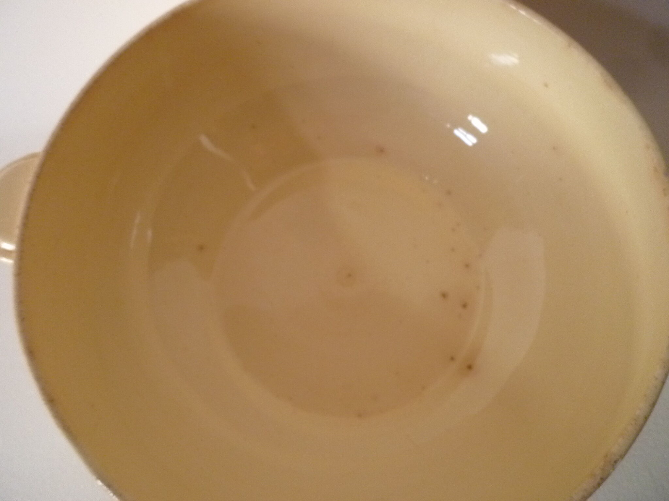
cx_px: 334
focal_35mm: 25
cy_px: 250
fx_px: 483
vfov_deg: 54.9
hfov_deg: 69.4
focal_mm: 4.5
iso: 400
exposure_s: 1/8
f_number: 2.8
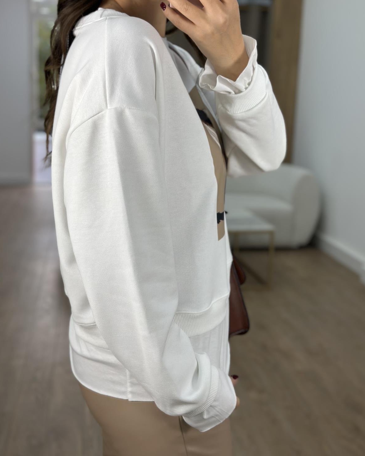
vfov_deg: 36.6
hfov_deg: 29.7
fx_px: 689
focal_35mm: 51
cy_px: 218
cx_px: 184
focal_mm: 6.86
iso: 80
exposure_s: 1/271
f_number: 1.78
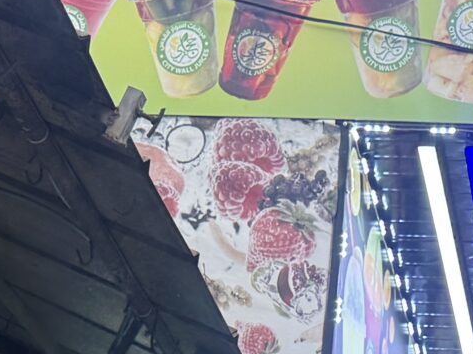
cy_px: 930
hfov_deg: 15.1
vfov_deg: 9.7
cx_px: 389
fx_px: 1775
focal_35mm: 130
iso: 100
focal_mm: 6.76
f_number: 1.78
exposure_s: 1/243
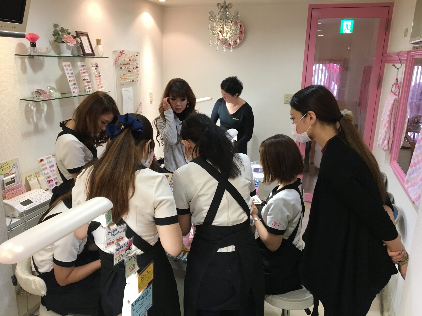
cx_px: 211
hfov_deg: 61.7
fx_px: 354
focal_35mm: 29
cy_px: 158
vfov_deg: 48.2
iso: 80
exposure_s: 1/30
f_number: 2.2
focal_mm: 4.15
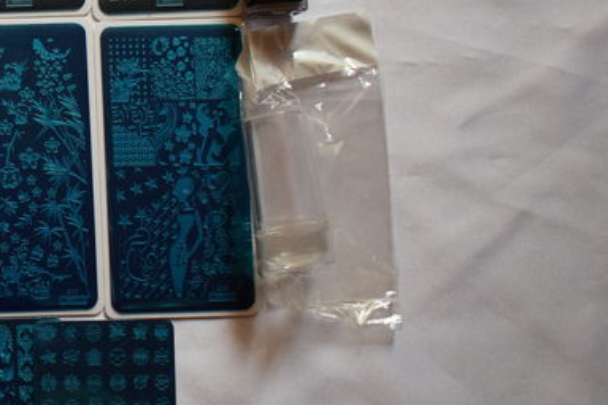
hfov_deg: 20.2
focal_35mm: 94
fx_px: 1587
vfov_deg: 14.2
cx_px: -143
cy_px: -33
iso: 2000
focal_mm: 24
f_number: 4
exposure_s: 1/60
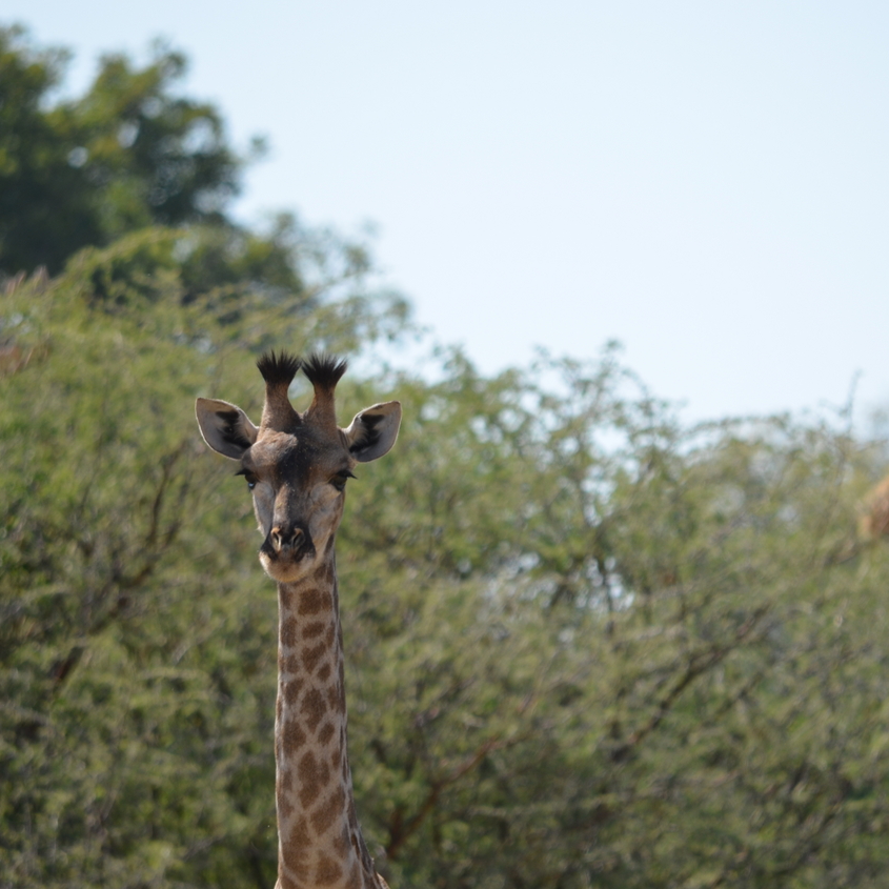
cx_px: 570
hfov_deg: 3.0
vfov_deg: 3.0
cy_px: 444
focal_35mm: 578
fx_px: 16794
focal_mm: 300
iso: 200
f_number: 6.3
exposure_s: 1/640
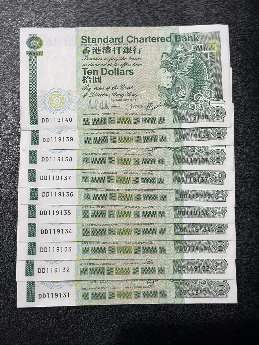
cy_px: 172
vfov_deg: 39.7
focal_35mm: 48
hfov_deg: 30.3
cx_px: 130
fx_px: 479
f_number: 1.78
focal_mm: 6.86
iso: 100
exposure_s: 1/50
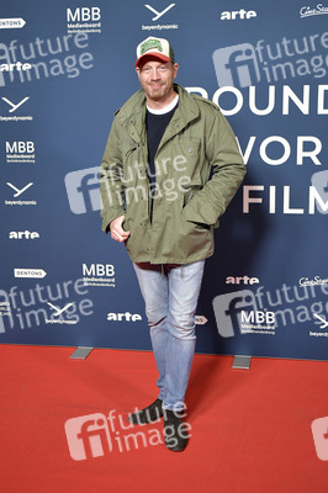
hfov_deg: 31.8
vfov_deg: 46.4
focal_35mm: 42
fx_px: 575
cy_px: 246
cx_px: 164
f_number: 2.8
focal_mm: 42
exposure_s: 1/200
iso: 1600
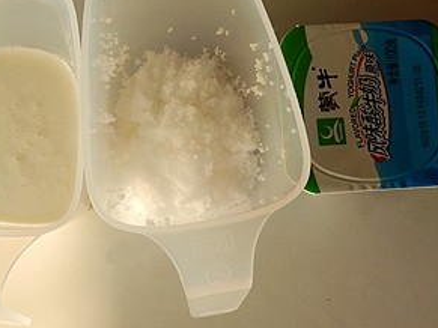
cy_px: 180
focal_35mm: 43
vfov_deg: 33.5
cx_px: 193
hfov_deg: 43.8
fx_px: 544
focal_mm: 4.5
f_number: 3.4
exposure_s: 1/100
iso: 125
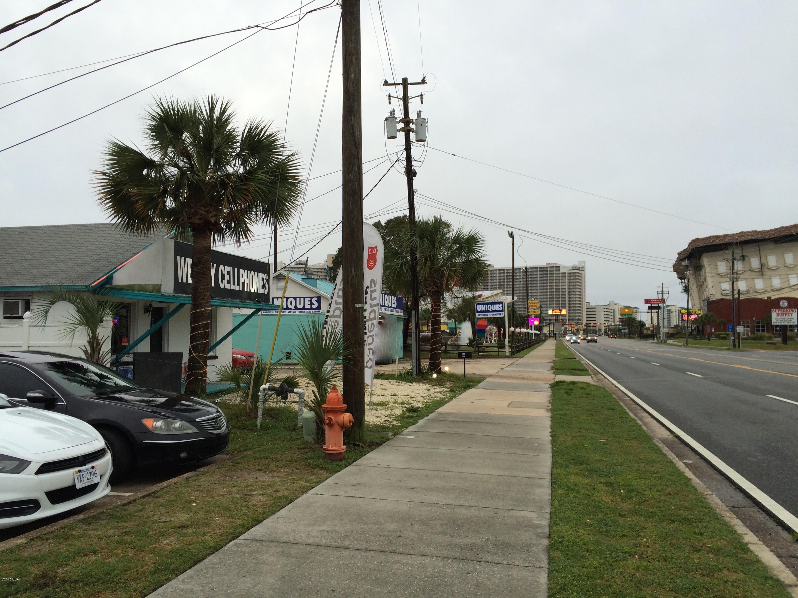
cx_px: 399
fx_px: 669
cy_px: 299
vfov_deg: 48.2
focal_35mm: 29
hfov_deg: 61.7
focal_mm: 4.15
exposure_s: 1/287
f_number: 2.2
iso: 32
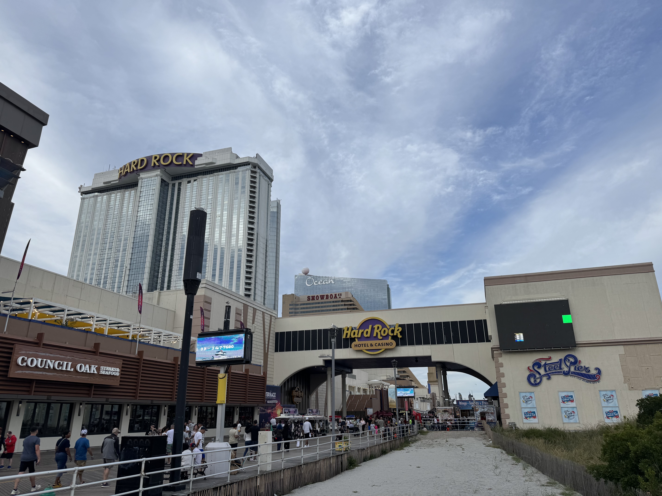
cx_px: 331
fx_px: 459
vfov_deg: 56.8
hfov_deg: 71.6
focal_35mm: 24
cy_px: 248
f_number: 1.78
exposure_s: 1/3413
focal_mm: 6.76
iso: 80
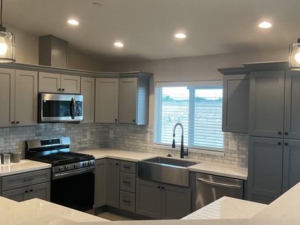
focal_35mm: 39
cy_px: 111
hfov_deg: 47.8
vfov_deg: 36.8
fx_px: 338
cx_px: 139
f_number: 1.8
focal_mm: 3
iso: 64
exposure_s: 1/60
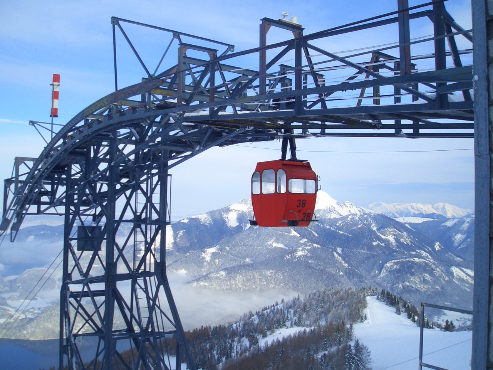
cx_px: 246
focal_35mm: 36
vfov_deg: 39.7
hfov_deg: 51.4
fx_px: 513
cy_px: 185
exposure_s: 1/125
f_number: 8
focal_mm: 4.8
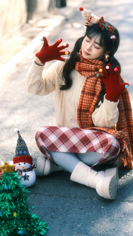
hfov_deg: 13.6
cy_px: 119
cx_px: 59
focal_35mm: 89
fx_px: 558
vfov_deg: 23.9
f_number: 1.4
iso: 320
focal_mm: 56
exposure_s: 1/2700
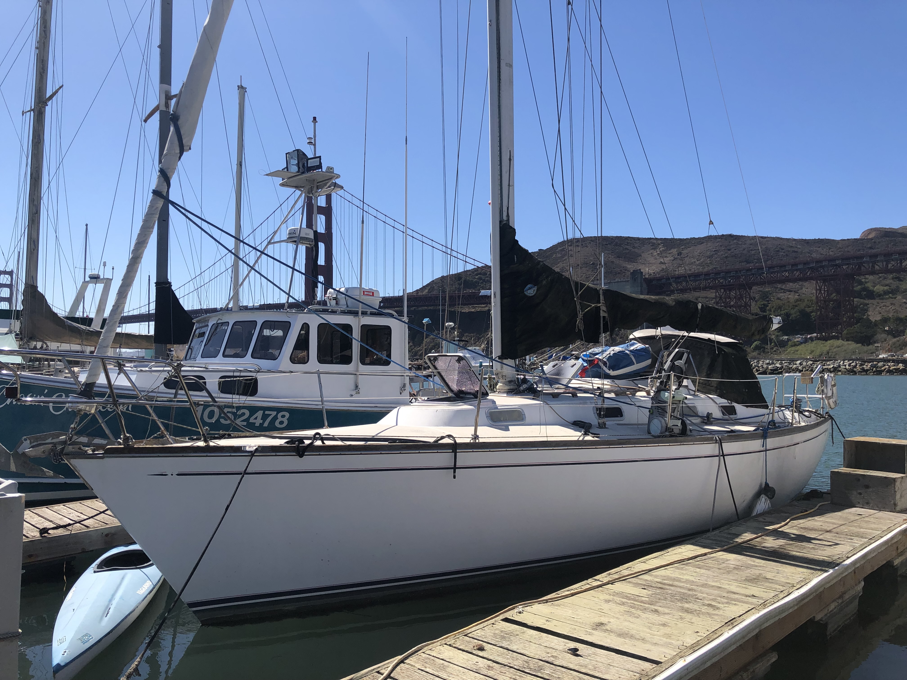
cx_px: 454
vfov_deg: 49.7
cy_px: 340
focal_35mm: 28
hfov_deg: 63.4
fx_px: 734
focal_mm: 4
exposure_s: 1/2558
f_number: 1.8
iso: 20
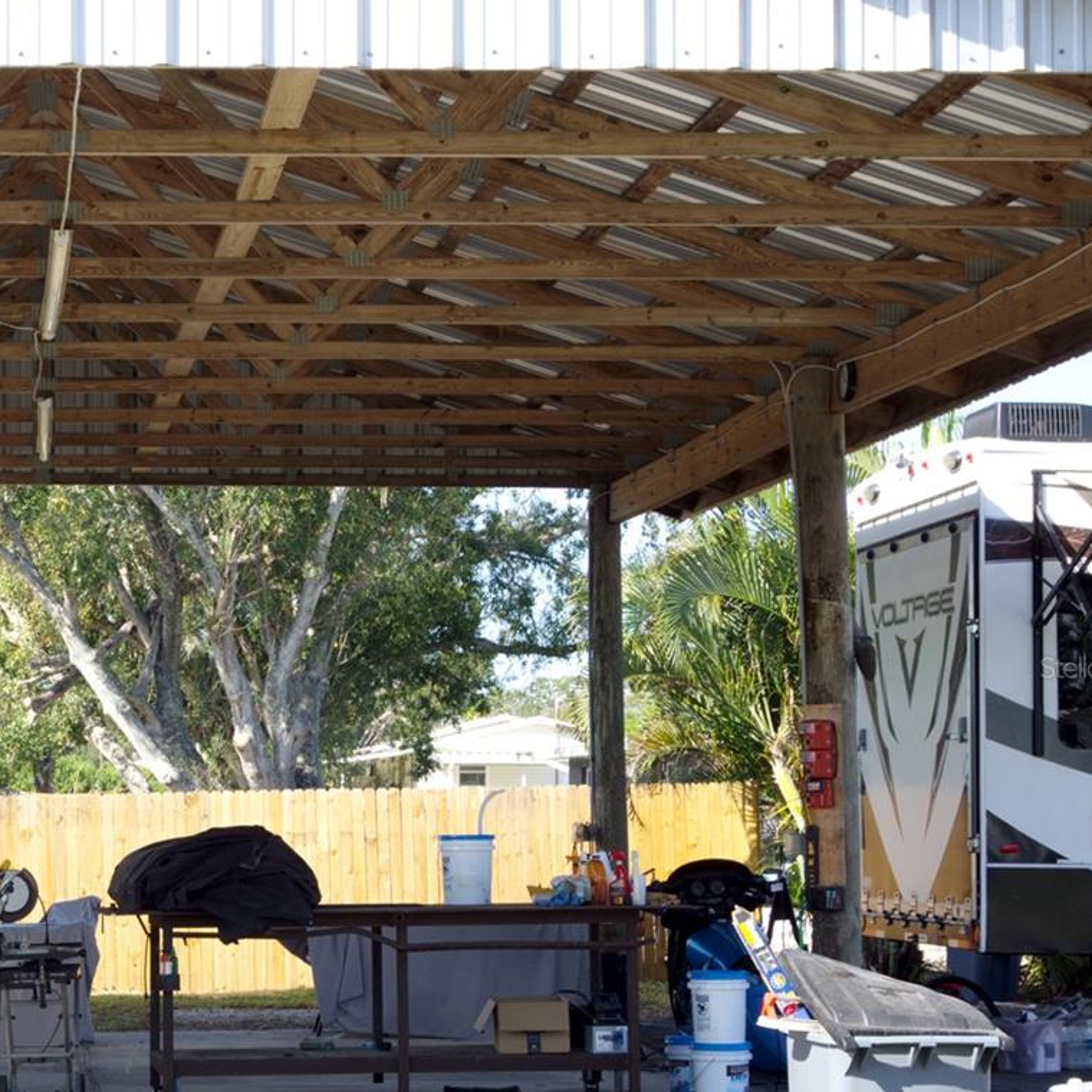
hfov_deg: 21.5
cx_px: 19
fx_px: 2780
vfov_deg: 22.2
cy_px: 667
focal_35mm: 78
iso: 100
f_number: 10
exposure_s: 1/100
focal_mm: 29
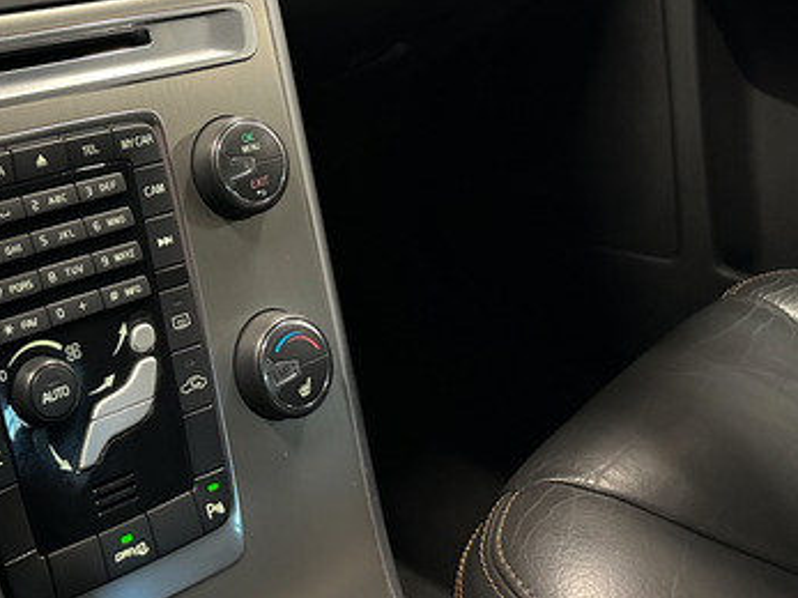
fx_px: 1037
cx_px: 117
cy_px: 110
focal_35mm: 45
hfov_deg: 39.7
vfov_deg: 31.3
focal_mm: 6.86
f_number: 1.8
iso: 1000
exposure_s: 1/45
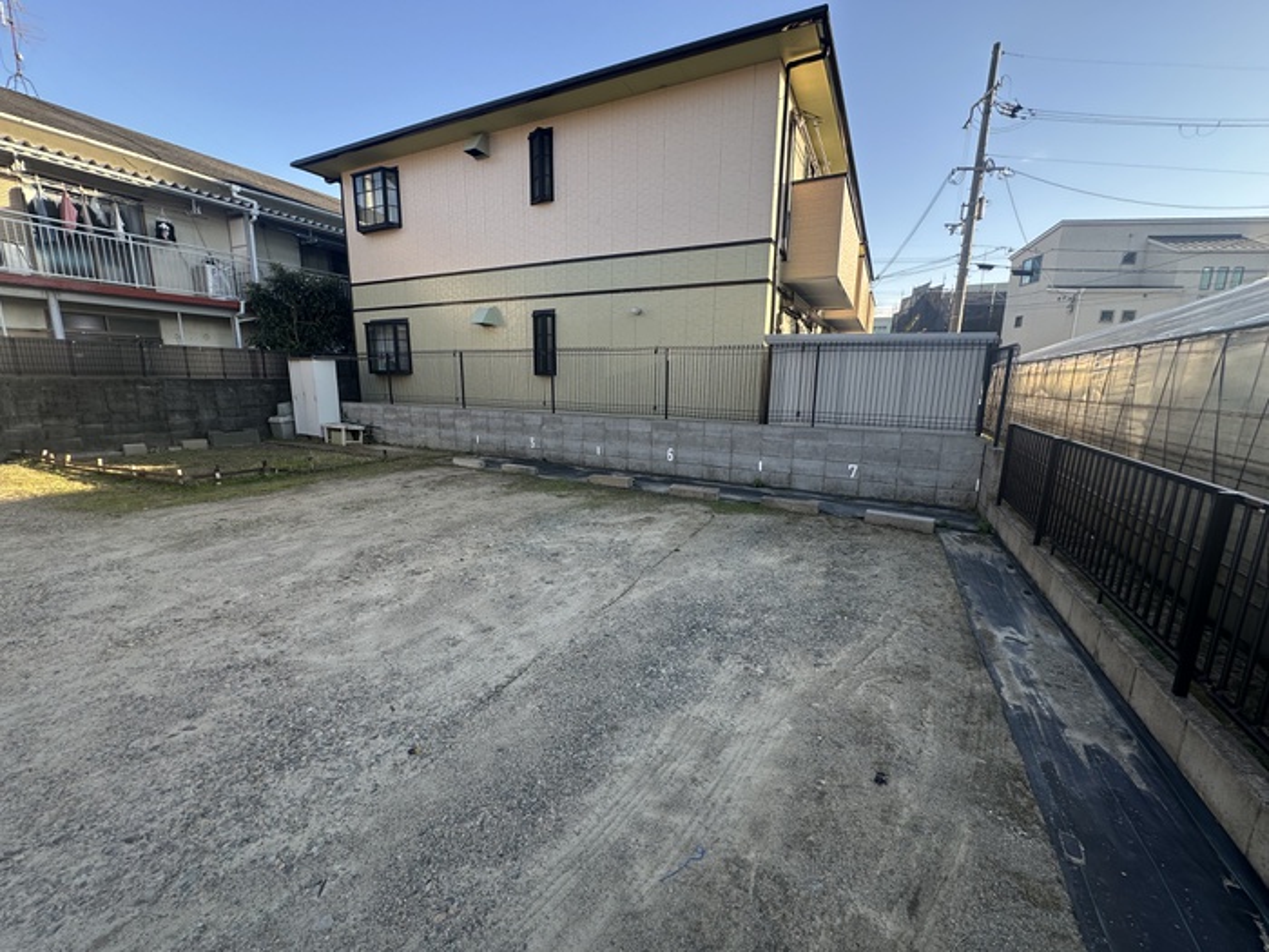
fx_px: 513
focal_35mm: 14
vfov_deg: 85.7
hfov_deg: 102.1
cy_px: 476
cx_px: 634
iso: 40
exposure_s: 1/365
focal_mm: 2.22
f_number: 2.2
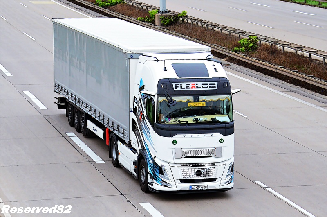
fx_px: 1061
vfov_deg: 11.7
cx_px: 164
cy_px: 108
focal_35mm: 117
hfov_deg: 17.5
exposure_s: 1/800
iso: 1600
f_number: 8
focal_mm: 78
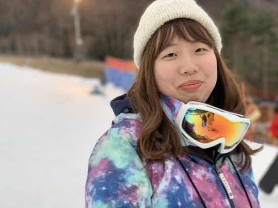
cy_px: 104
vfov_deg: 28.0
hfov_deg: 36.8
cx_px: 139
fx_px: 417
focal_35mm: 52
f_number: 2.4
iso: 100
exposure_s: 1/100
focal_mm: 6
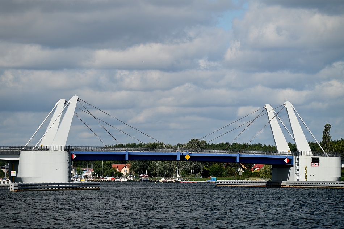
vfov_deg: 7.0
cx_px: 172
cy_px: 114
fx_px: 1864
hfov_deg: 10.5
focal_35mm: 195
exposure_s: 1/800
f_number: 7.1
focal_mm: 195
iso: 100
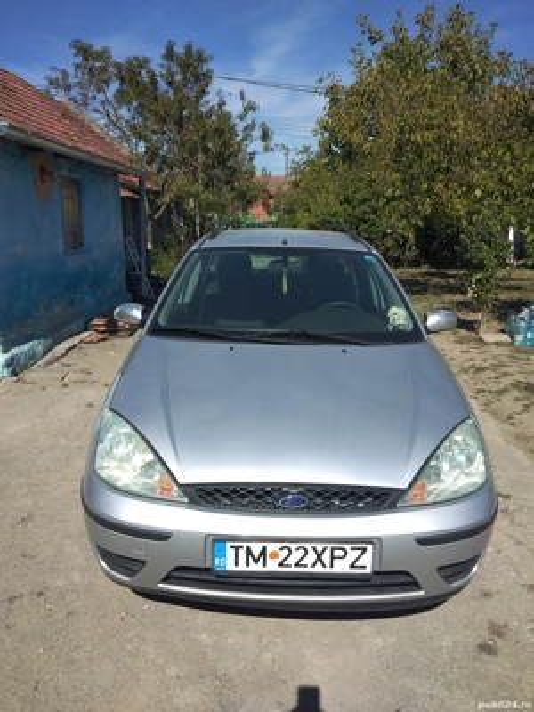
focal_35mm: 26
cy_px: 356
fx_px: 535
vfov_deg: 67.3
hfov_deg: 53.1
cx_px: 267
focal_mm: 3.6
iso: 101
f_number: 1.8
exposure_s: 1/1816
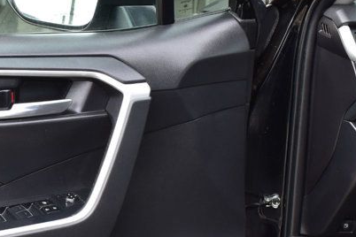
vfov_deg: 16.2
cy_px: 185
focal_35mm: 84
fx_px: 831
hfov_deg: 23.6
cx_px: 38
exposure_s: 1/80
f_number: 8
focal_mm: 22
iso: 400
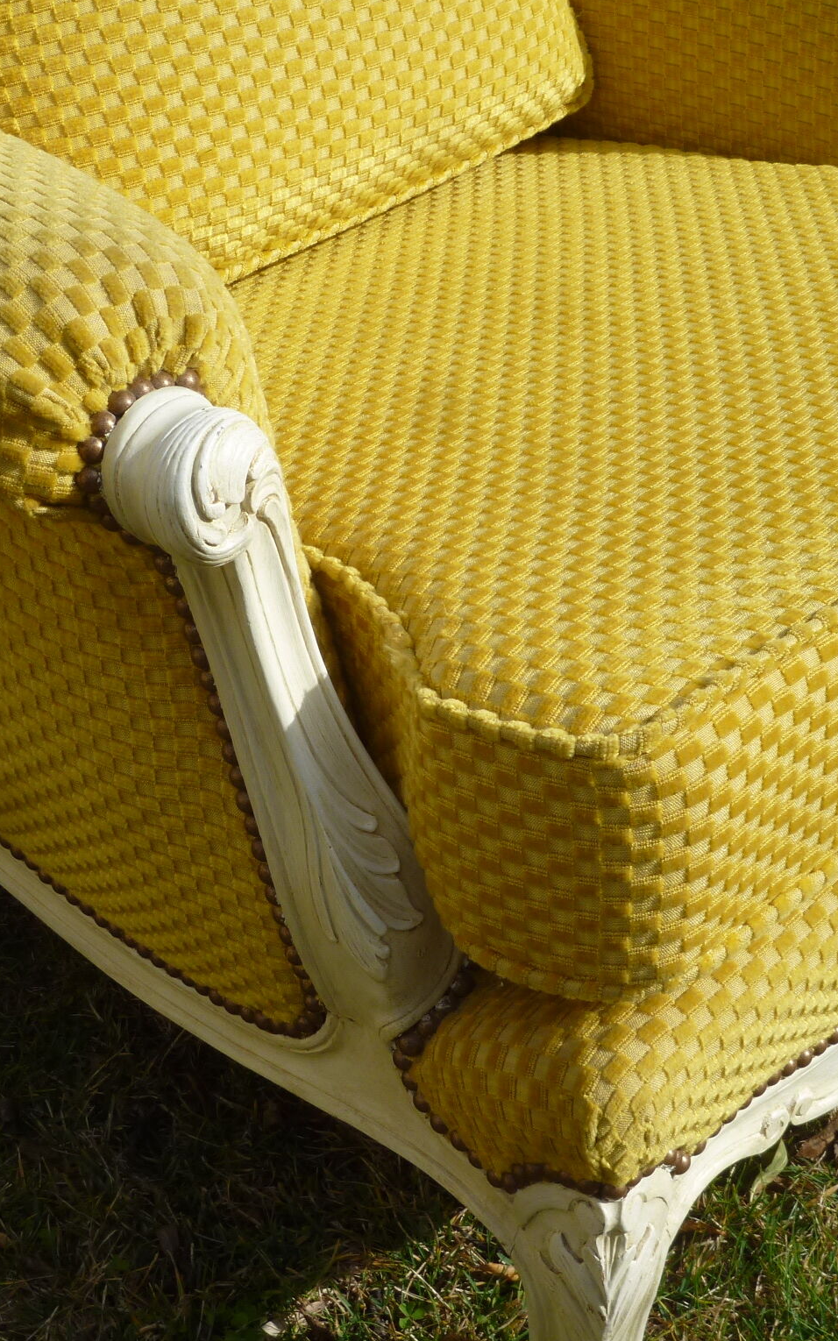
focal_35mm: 61
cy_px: 669
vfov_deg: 33.5
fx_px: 2229
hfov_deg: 21.3
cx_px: 388
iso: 80
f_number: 4.5
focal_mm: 7.7
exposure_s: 1/400
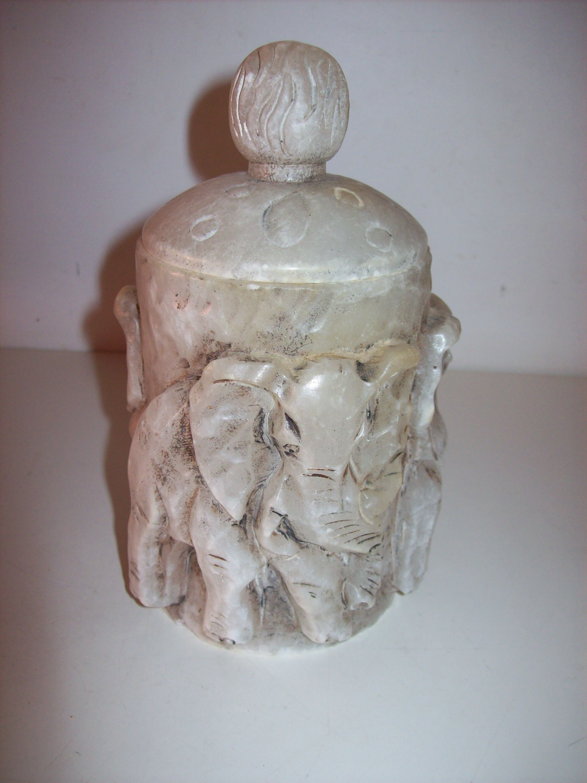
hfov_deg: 39.6
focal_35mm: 36
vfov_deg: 51.4
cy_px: 392
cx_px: 294
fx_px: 814
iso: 80
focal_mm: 6
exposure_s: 1/64
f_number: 2.7
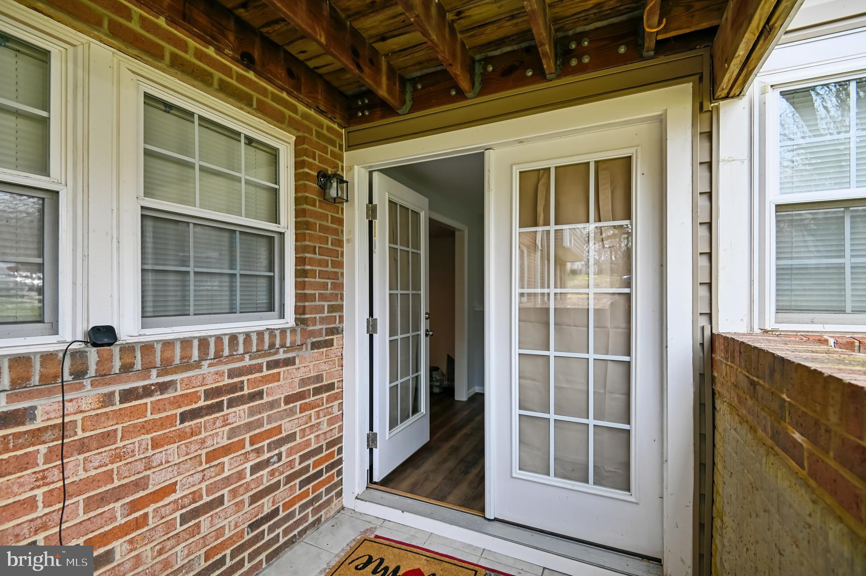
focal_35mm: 16
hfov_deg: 96.8
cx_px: 433
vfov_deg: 73.7
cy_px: 288
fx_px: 385
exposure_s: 1/250
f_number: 4
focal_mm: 16
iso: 250
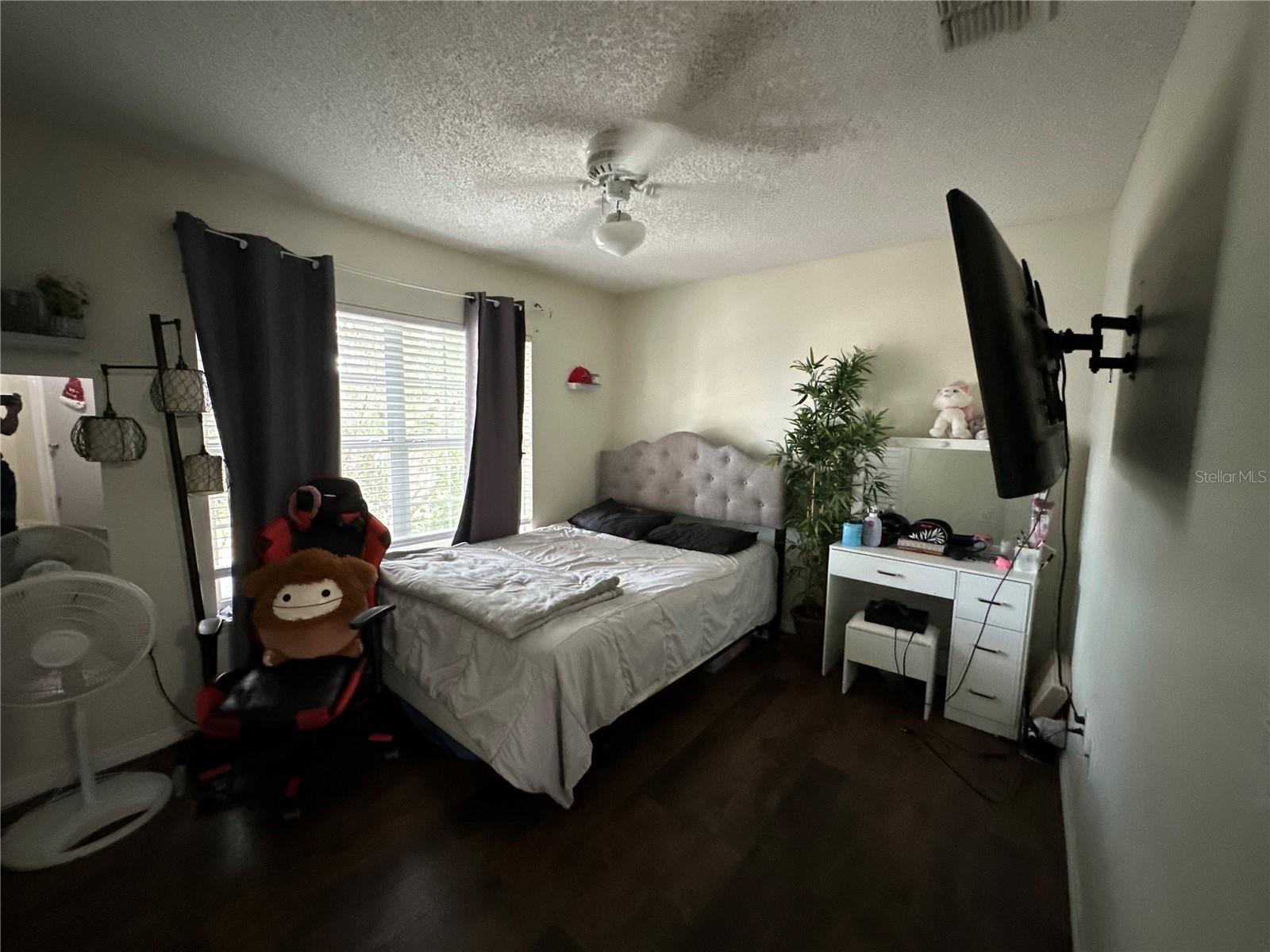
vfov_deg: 85.7
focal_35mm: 14
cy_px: 476
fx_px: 514
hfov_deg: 102.1
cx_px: 635
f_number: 2.2
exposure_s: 1/60
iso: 1000
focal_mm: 2.22
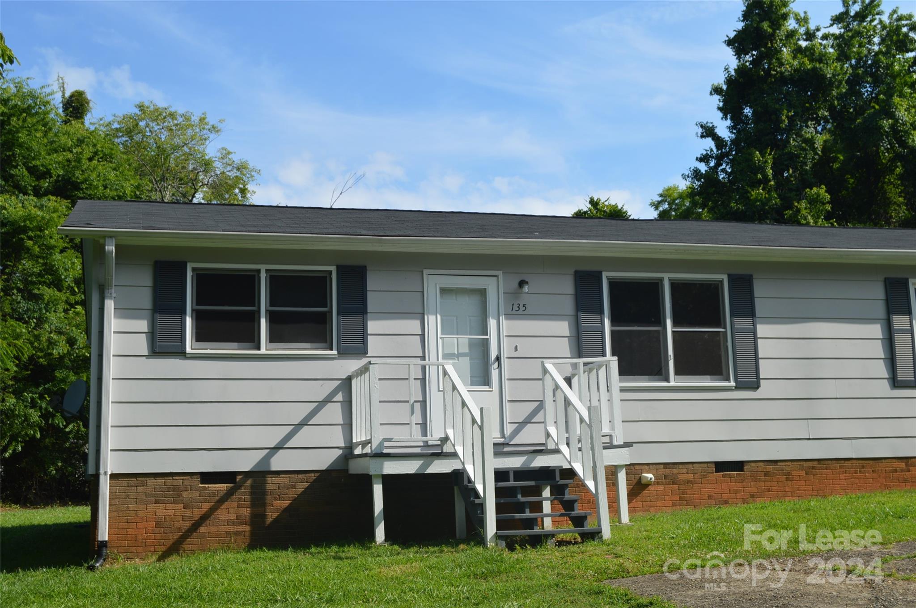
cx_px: 458
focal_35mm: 46
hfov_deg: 42.4
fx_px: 1182
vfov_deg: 28.9
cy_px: 304
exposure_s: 1/250
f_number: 8
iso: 100
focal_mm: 31
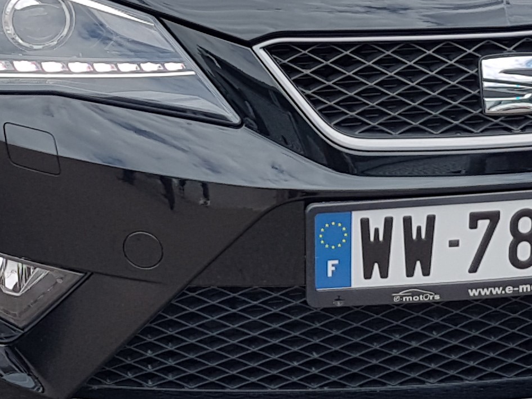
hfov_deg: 17.7
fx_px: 1706
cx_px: 360
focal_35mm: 111
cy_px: 17
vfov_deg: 13.2
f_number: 1.7
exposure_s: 1/1688
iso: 40
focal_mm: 4.2
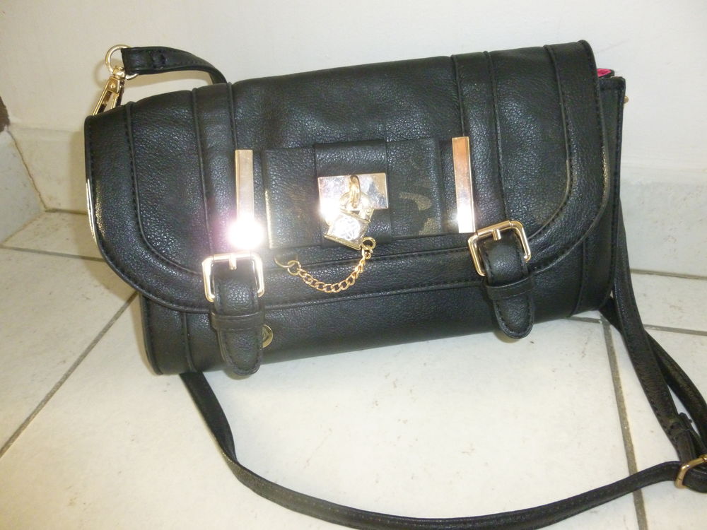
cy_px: 265
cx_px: 354
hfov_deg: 69.4
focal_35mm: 25
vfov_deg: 54.9
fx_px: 511
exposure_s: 1/60
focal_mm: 4.5
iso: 400
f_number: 3.1
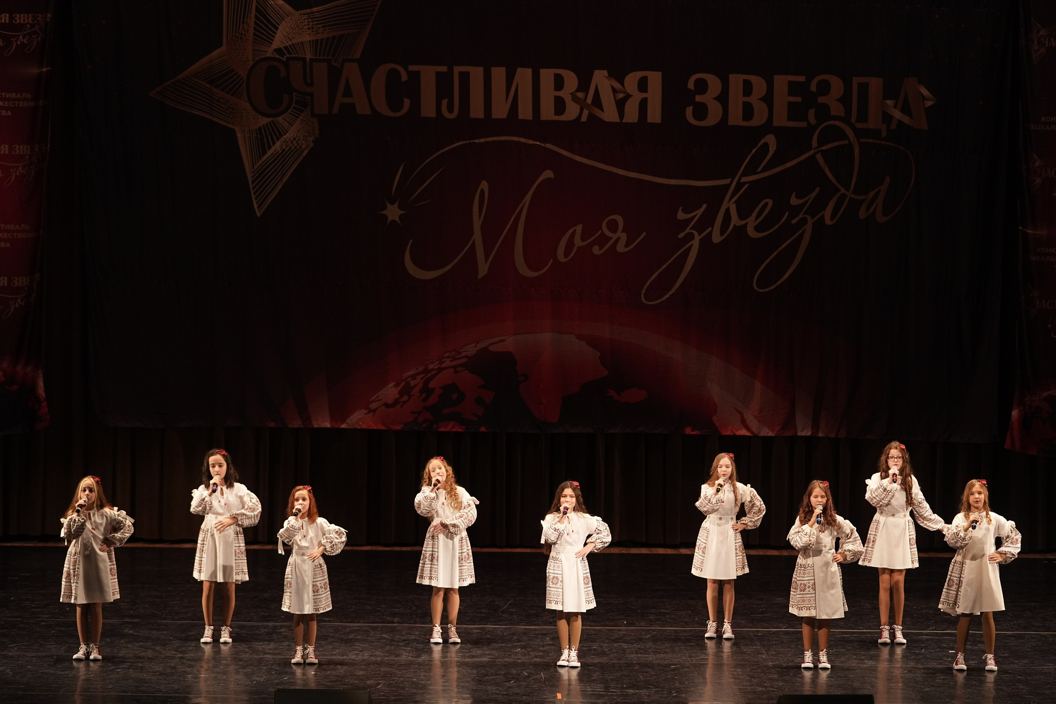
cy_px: 352
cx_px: 528
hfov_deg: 20.0
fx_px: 2992
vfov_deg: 13.4
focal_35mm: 102
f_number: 2.8
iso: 1600
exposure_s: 1/400
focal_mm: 102
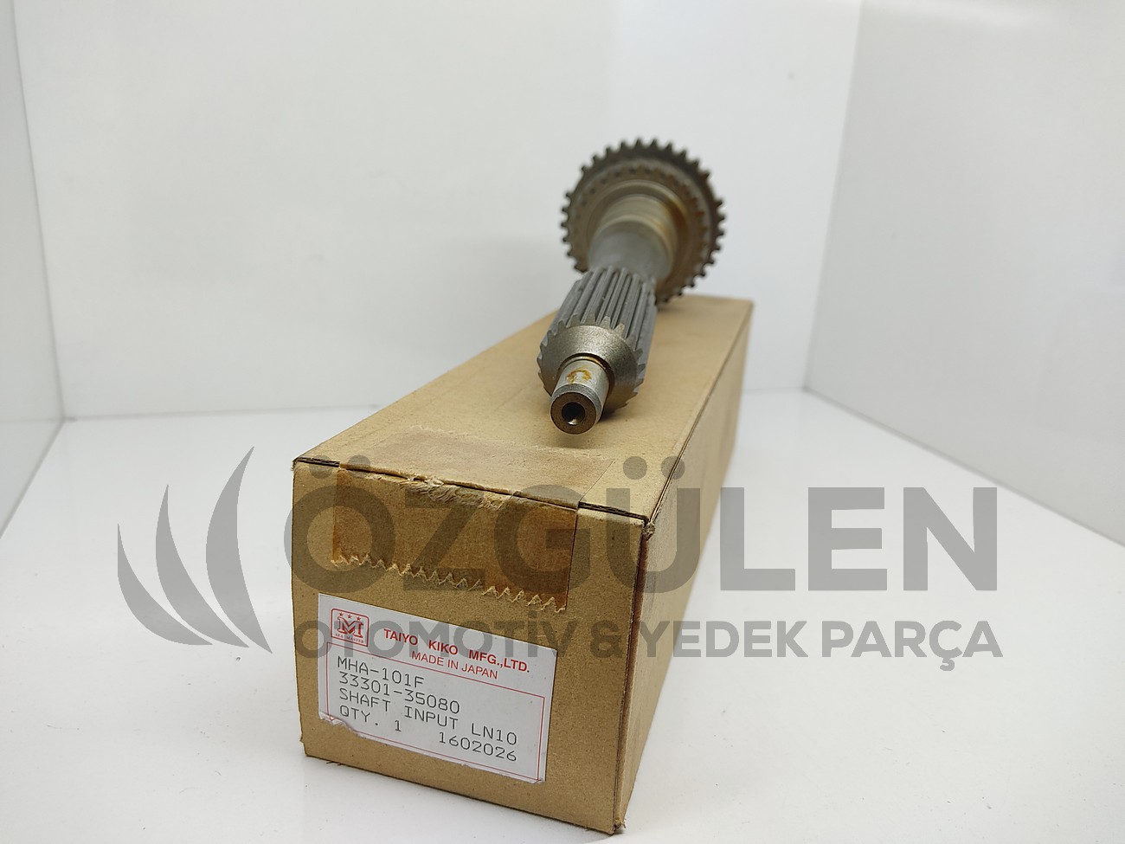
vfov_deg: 53.1
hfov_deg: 67.3
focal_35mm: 26
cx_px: 562
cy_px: 422
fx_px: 845
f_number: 1.79
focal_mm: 4.74
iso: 181
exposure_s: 1/100
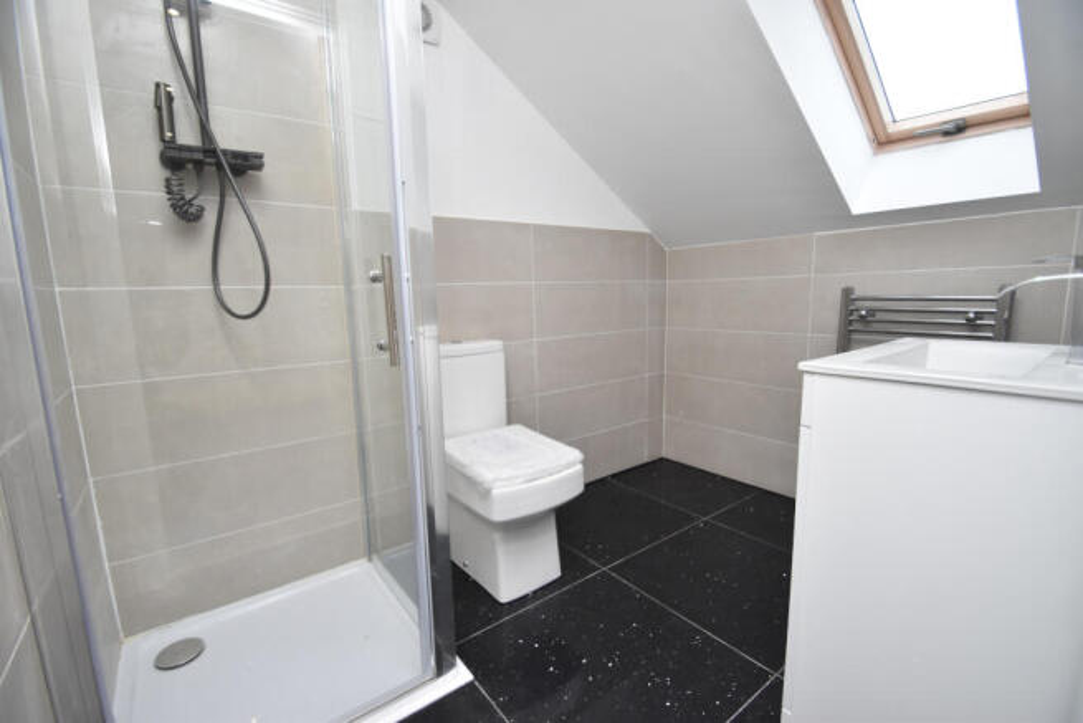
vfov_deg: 77.4
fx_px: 451
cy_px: 362
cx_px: 542
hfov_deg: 100.4
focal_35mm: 15
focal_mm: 10
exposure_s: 1/250
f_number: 3.5
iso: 800
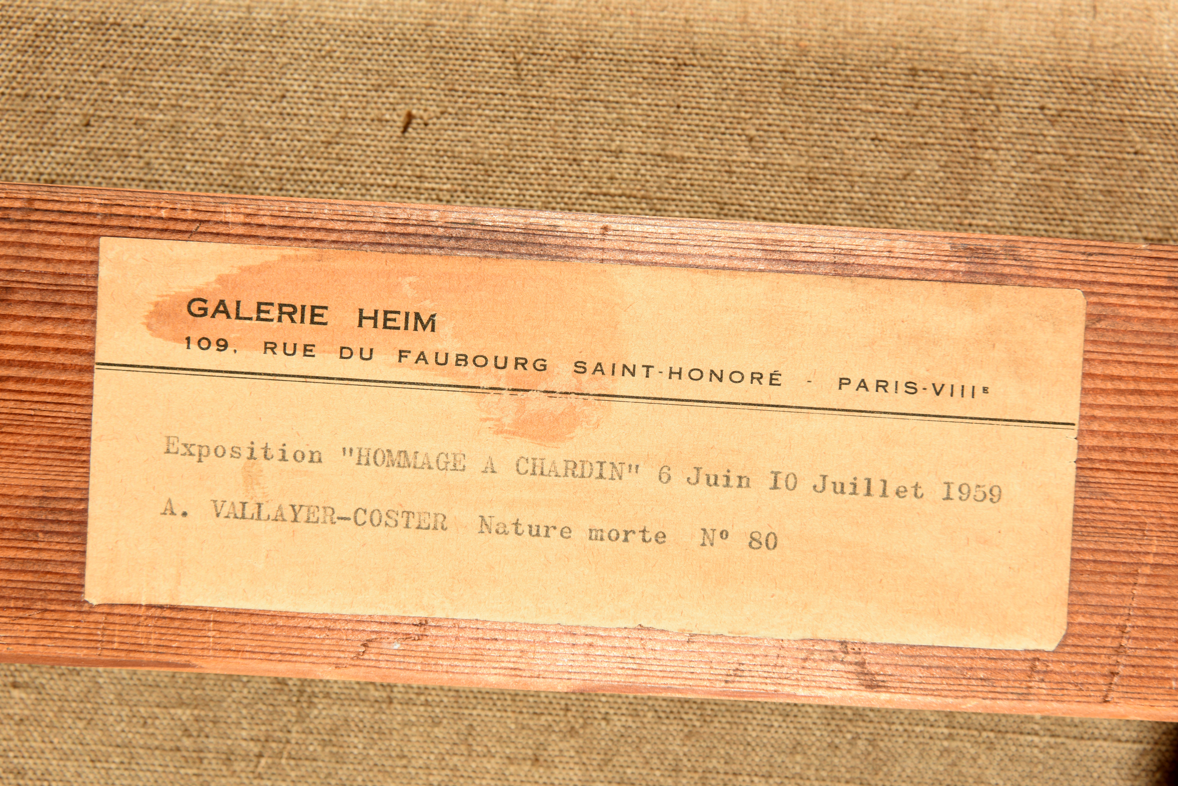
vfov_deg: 24.2
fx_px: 1833
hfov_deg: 35.6
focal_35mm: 56
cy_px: 393
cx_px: 589
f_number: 9
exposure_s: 1/125
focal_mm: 56
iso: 200
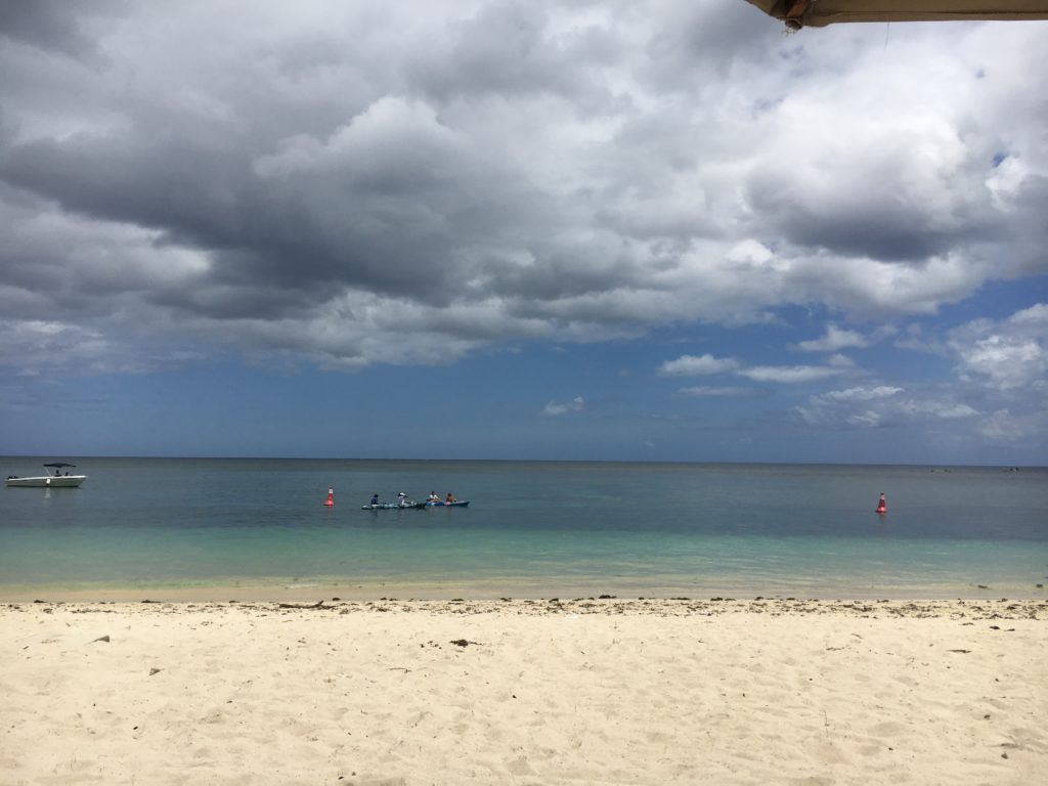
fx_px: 878
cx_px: 524
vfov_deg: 48.2
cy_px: 393
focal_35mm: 29
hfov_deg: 61.7
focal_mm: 4.15
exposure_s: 1/5495
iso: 25
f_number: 2.2
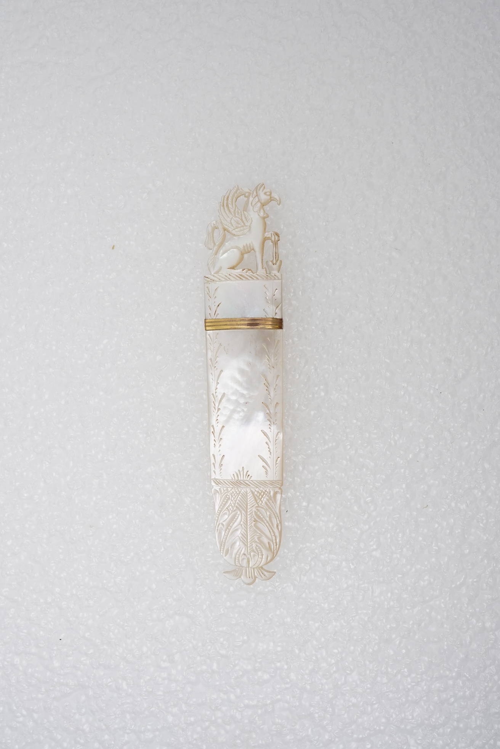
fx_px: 937
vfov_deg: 43.6
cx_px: 250
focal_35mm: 45
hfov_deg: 29.9
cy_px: 374
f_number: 20
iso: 400
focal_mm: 30
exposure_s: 1/125
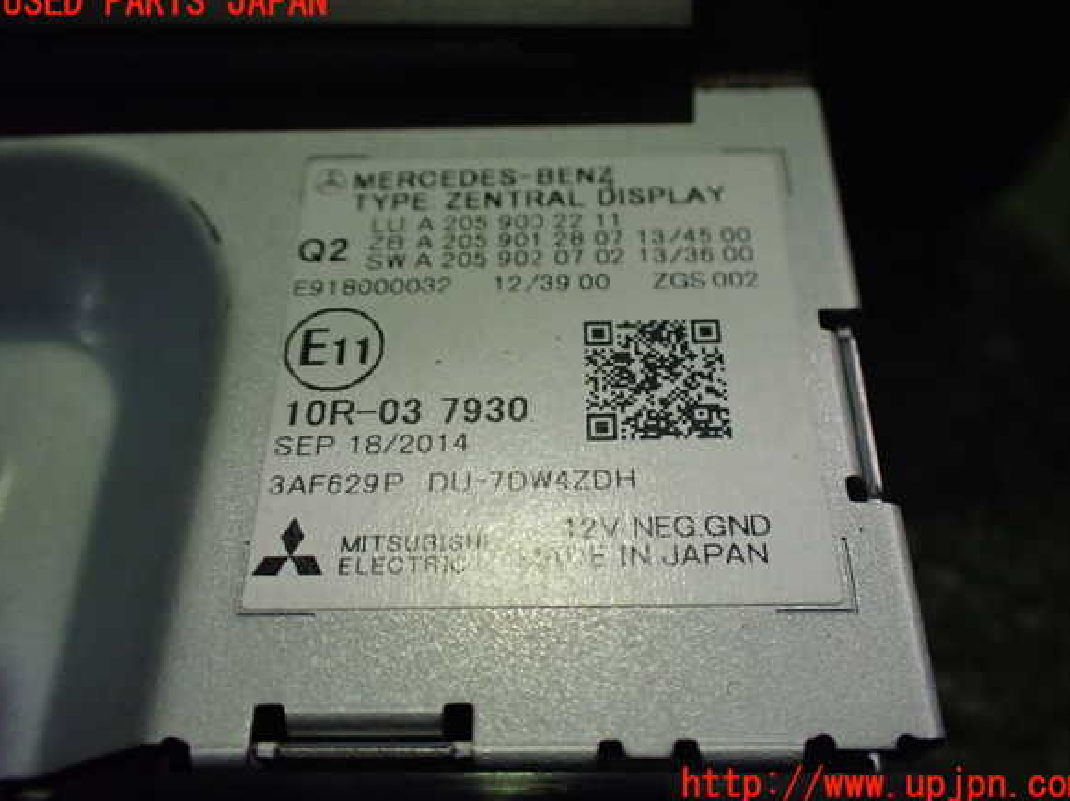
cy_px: 394
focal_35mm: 31
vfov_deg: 45.4
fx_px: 958
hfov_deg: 58.4
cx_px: 545
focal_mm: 5.4
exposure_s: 1/125
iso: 640
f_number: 2.3
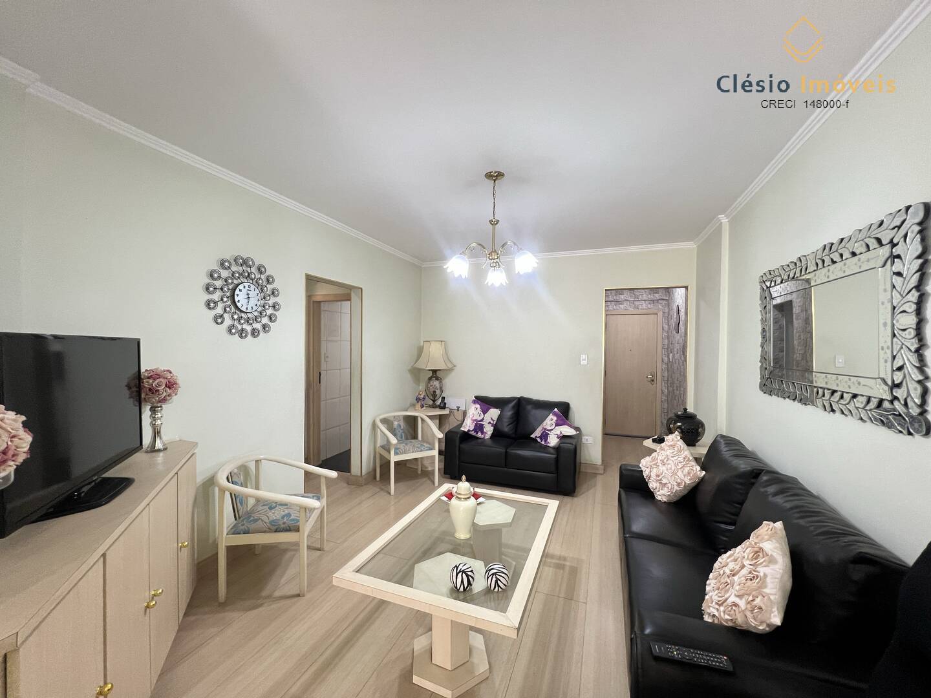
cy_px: 349
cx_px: 466
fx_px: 350
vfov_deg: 89.9
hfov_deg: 106.2
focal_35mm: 13
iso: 200
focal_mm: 1.57
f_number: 1.8
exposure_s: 1/60
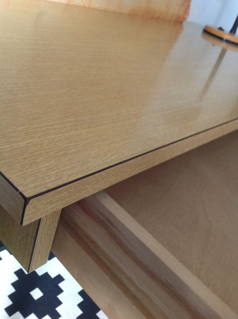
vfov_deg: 52.7
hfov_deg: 40.6
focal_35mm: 35
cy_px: 160
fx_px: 322
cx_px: 119
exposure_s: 1/15
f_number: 2.4
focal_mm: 4.28
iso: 125
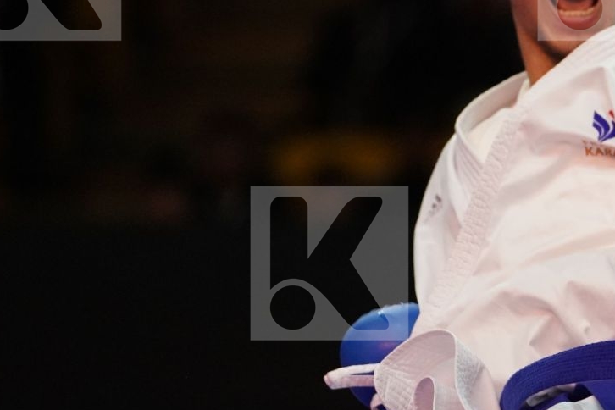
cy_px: 263
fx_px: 8216
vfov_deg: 2.9
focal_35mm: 481
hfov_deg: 4.3
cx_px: 617
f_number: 2.8
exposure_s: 1/1000
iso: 5000
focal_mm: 194
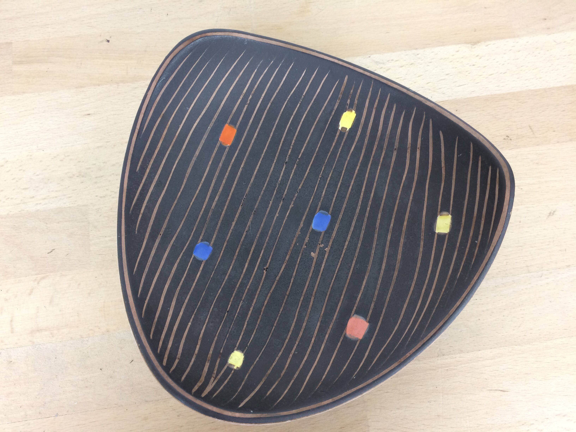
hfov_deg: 61.7
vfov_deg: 48.2
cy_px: 216
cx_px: 288
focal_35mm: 29
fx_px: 483
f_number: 2.2
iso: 100
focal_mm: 4.15
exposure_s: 1/33
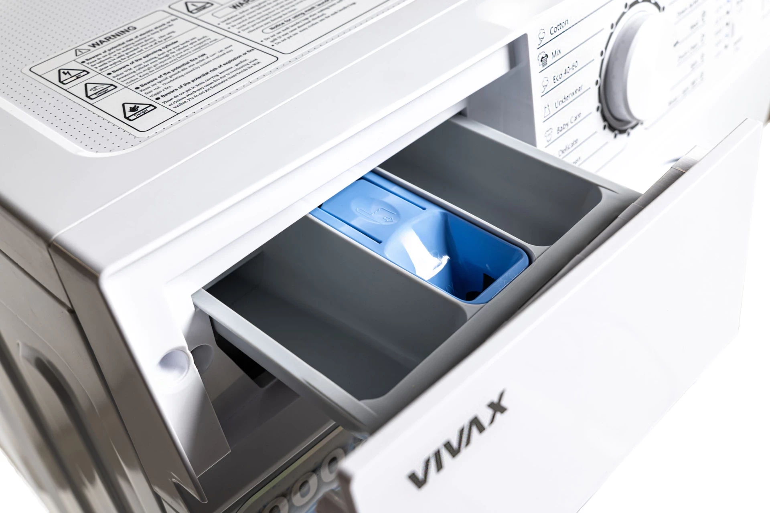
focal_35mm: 38
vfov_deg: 35.1
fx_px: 813
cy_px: 256
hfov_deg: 50.7
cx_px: 385
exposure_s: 1/25
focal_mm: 38
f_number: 8
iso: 100
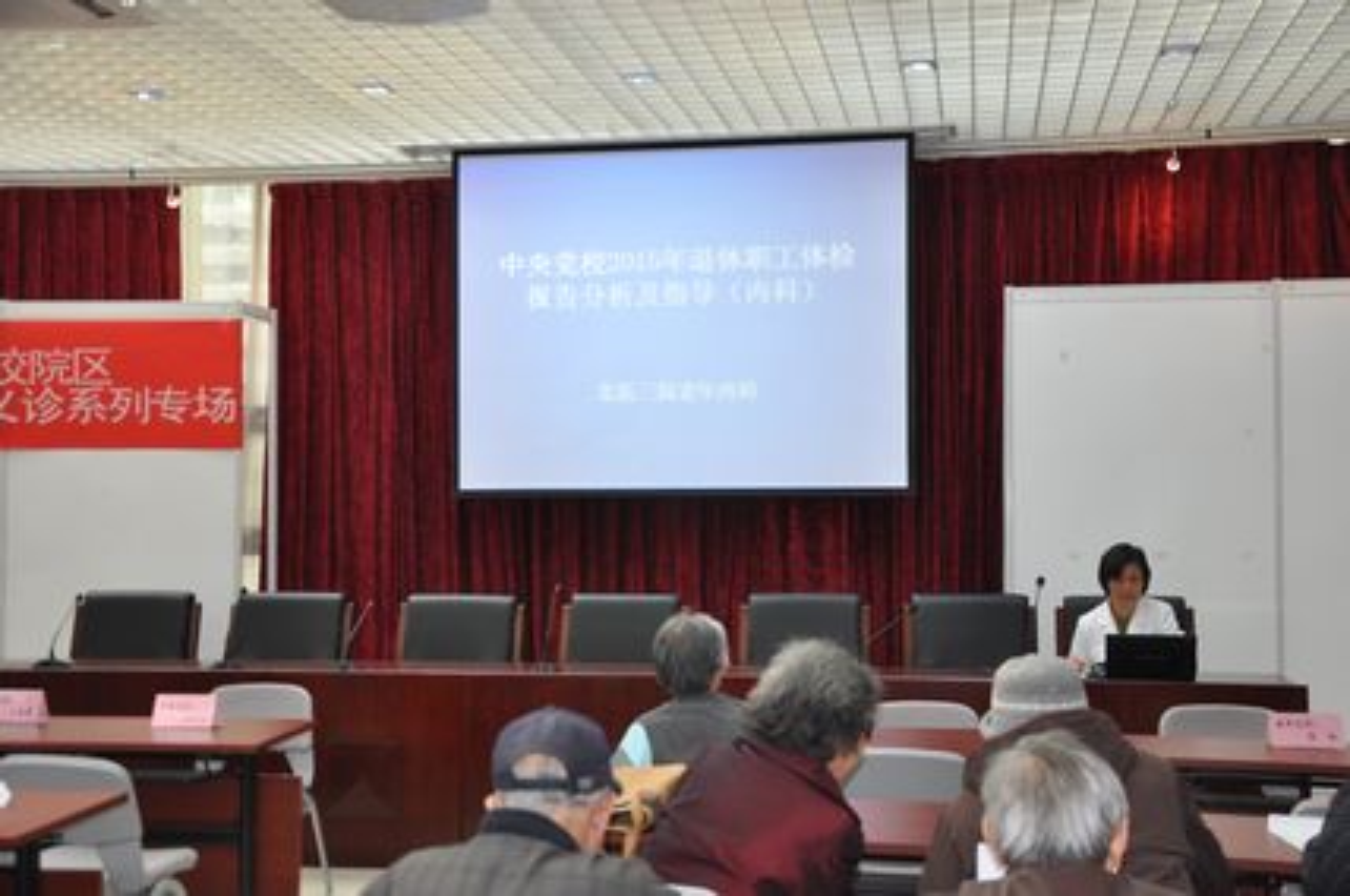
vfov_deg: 28.0
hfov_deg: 41.2
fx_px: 1797
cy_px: 448
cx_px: 675
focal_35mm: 48
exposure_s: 1/60
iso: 400
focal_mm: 32
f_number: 4.2
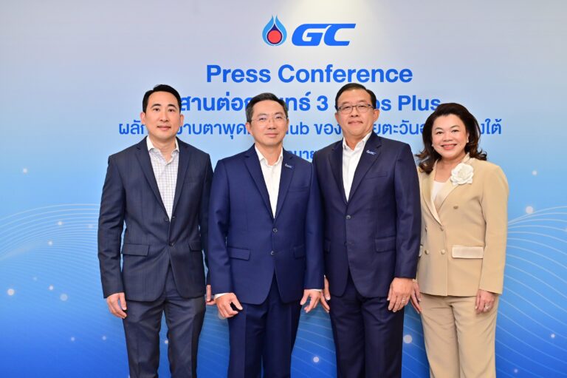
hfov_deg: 48.5
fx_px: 630
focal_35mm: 40
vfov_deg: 33.4
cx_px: 284
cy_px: 189
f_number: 5.6
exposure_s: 1/160
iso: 1250
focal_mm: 40
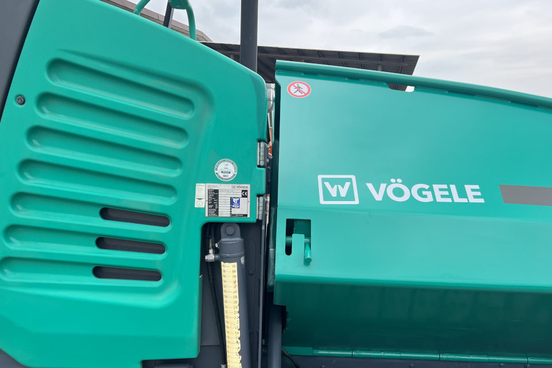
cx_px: 268
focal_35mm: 28
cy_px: 201
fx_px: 429
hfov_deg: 65.5
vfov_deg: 46.3
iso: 50
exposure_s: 1/1183
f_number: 1.5
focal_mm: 5.7
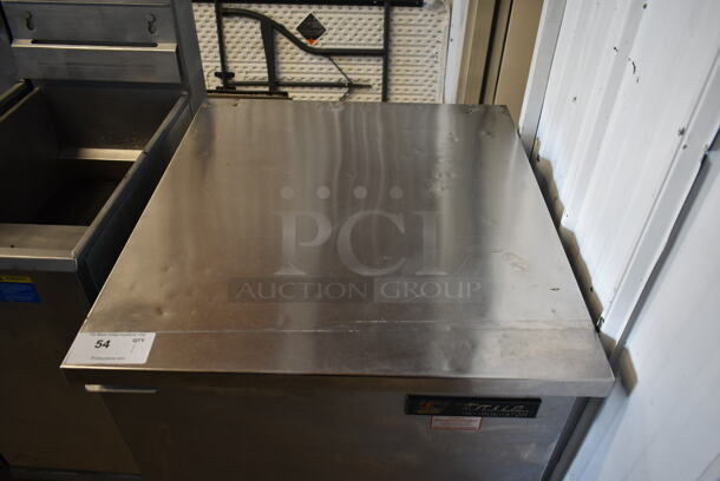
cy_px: 240
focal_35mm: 27
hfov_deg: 67.3
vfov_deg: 48.0
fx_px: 541
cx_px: 360
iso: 400
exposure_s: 1/30
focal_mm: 18
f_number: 3.5
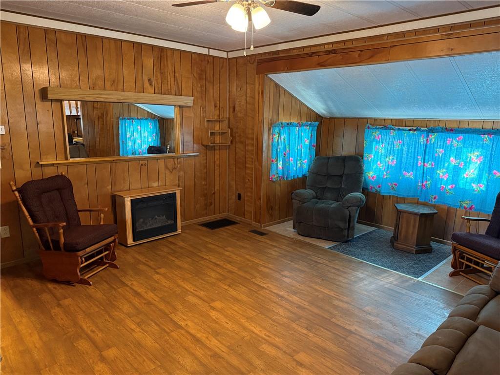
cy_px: 188
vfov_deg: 56.8
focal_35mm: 24
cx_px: 250
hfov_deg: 71.6
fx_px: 347
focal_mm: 6.76
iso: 640
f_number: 1.78
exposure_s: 1/60
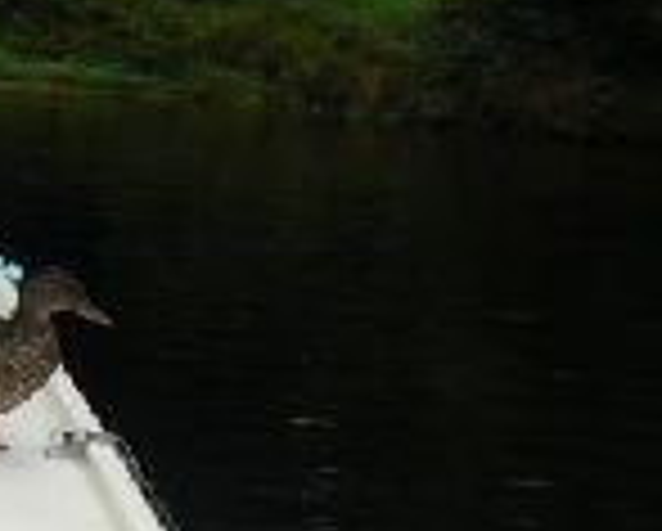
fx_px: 1687
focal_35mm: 86
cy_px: 360
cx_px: -5
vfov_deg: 17.8
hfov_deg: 21.4
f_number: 5.6
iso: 80
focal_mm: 6
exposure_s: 1/200
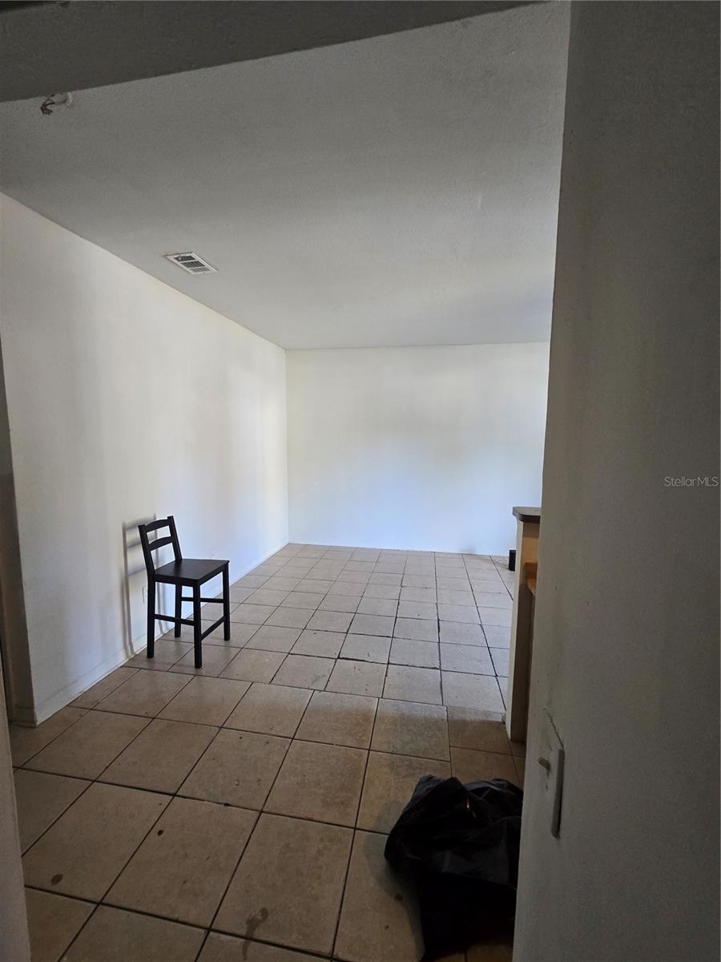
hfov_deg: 89.9
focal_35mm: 13
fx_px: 361
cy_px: 481
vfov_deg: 106.2
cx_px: 360
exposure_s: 1/60
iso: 200
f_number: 2.2
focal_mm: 2.2
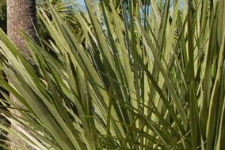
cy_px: 100
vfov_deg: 6.0
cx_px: -244
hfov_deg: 8.4
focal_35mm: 230
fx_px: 1437
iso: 200
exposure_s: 1/400
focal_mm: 34
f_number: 10
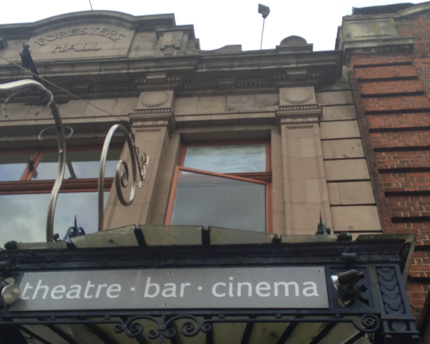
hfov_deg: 44.8
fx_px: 522
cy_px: 197
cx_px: 220
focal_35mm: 41
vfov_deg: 36.4
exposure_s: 1/217
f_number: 2.2
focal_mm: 4.15
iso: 32
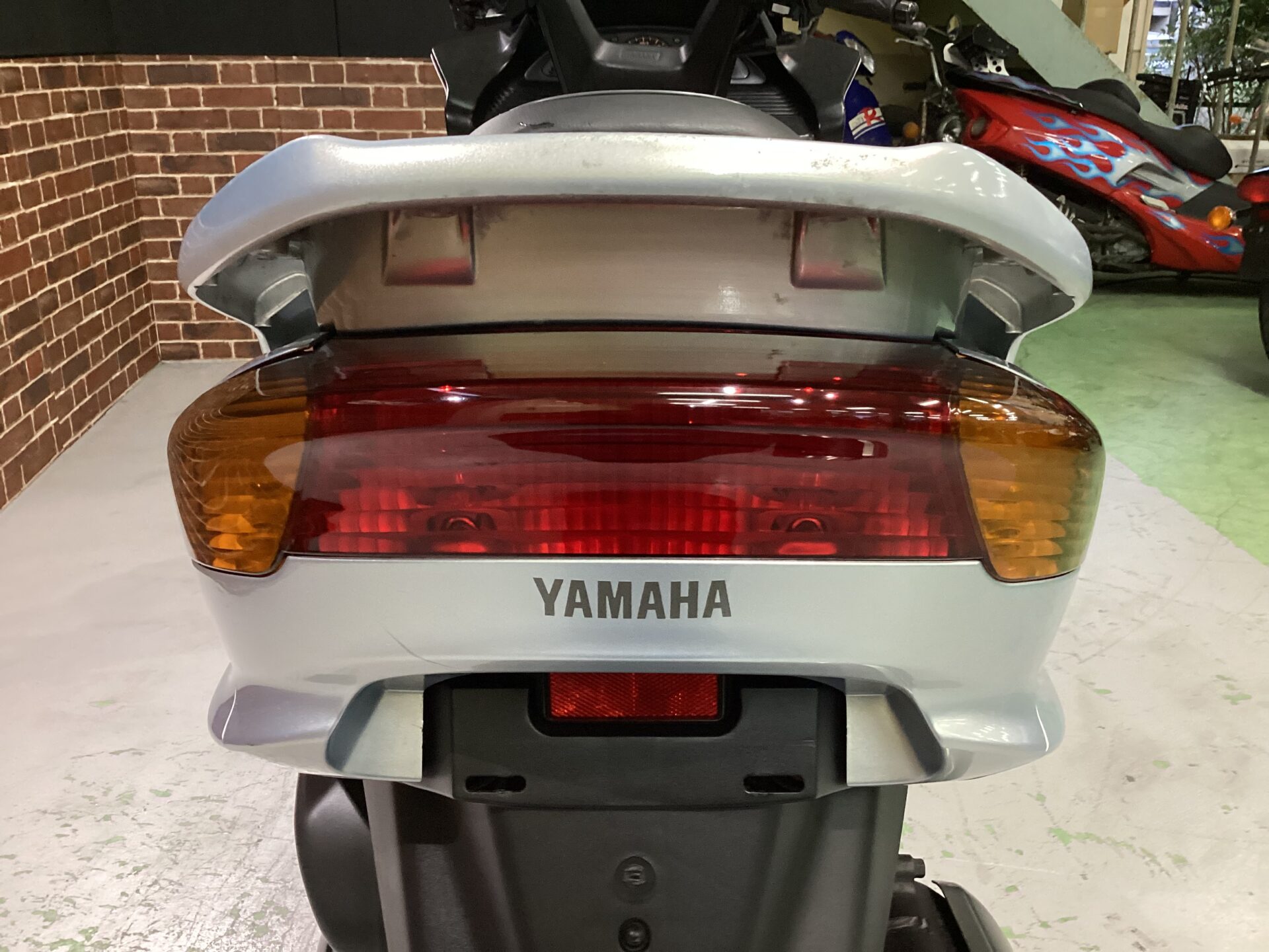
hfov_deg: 58.4
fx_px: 1136
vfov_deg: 45.4
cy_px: 476
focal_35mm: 31
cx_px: 634
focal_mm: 3.3
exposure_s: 1/60
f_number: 2.4
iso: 250
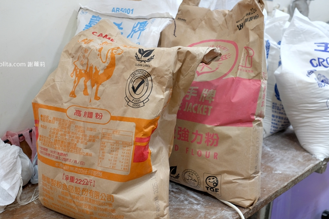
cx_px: 159
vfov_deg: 33.4
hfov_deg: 48.5
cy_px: 110
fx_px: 365
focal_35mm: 40
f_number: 3.6
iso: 500
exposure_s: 1/34
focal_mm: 23
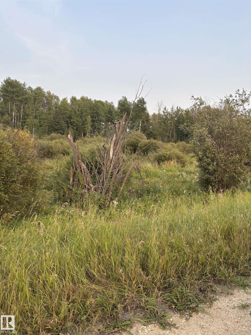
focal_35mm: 26
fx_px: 251
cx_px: 126
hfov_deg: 53.1
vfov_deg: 67.3
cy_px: 168
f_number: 1.6
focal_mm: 5.96
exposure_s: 1/364
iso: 50
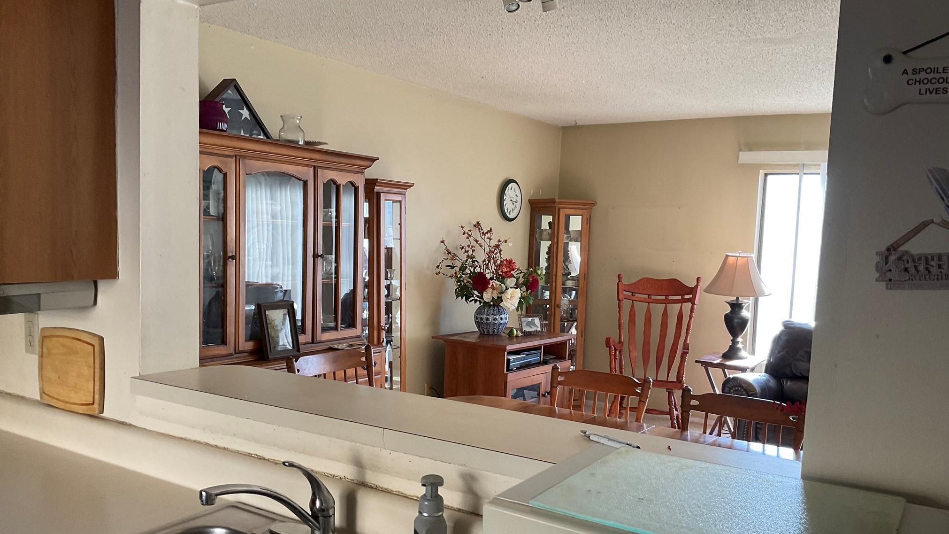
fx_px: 805
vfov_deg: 36.6
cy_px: 311
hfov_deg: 61.0
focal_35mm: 32
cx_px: 479
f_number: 1.8
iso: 64
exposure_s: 1/122
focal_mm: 3
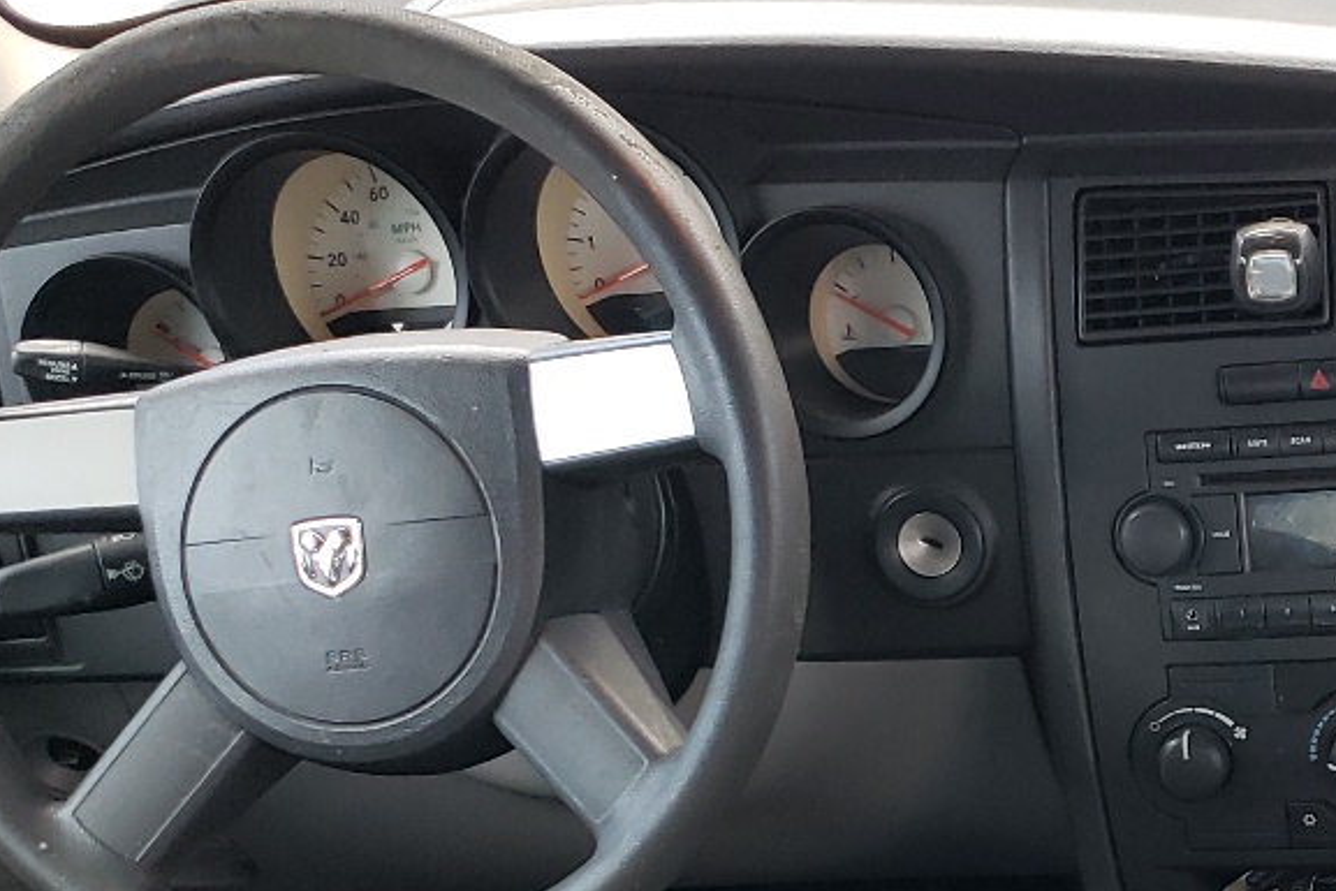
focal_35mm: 75
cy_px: 891
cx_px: 1290
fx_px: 2784
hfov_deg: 25.8
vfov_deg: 17.8
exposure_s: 1/120
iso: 64
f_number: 1.5
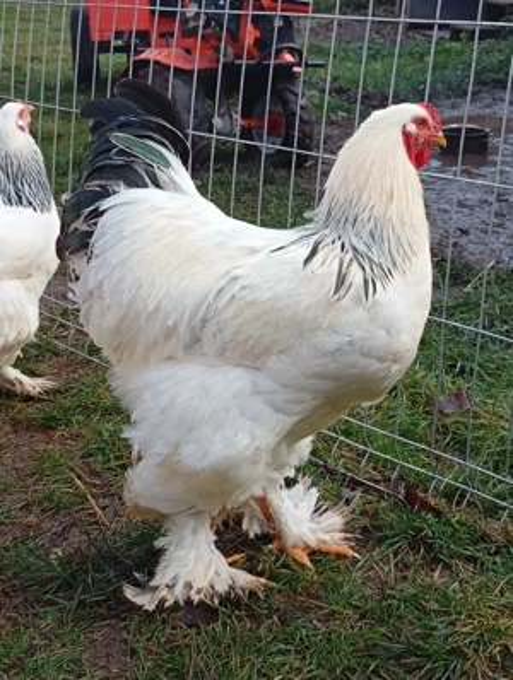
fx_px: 1064
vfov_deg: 35.5
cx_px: 256
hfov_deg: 27.1
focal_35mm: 54
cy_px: 340
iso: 50
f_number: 1.8
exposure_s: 1/204
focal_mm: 3.84
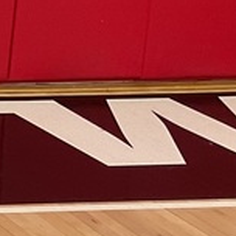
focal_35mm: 173
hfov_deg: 8.2
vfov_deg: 10.1
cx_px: -536
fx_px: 1334
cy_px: 20
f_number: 1.8
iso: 80
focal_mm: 3
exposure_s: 1/60
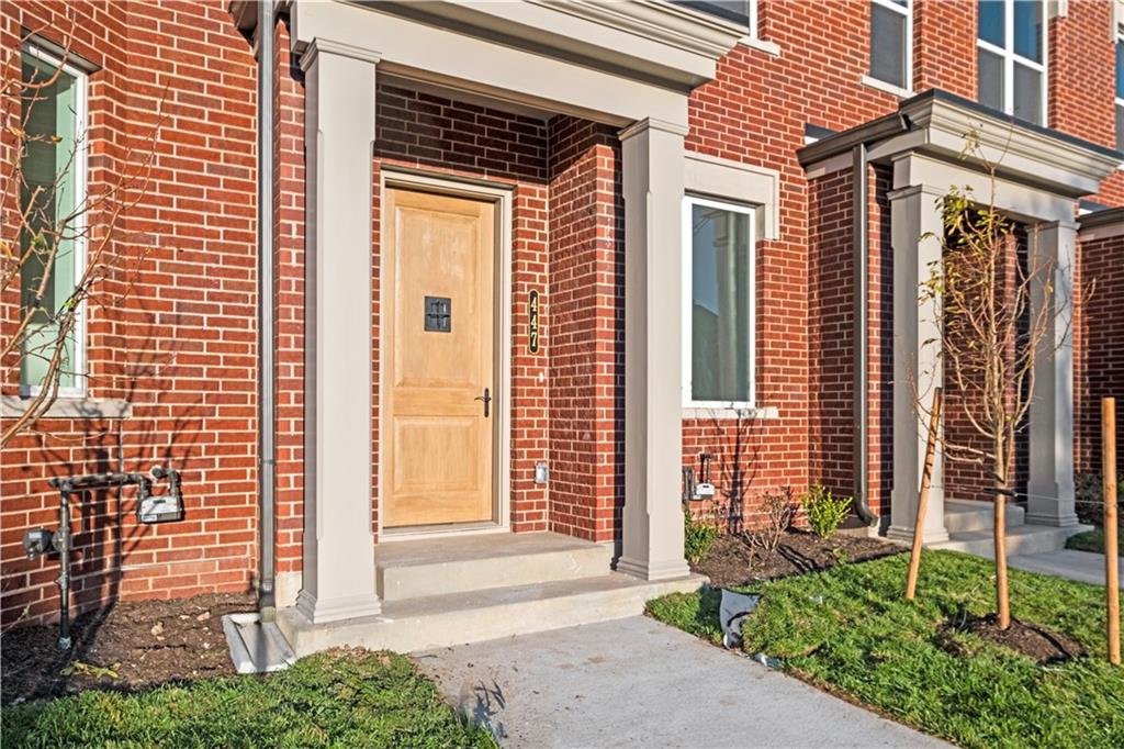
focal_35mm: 24
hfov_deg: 73.8
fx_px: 749
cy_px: 374
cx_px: 562
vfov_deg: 53.1
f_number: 9
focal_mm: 15.9
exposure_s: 1/640
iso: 400
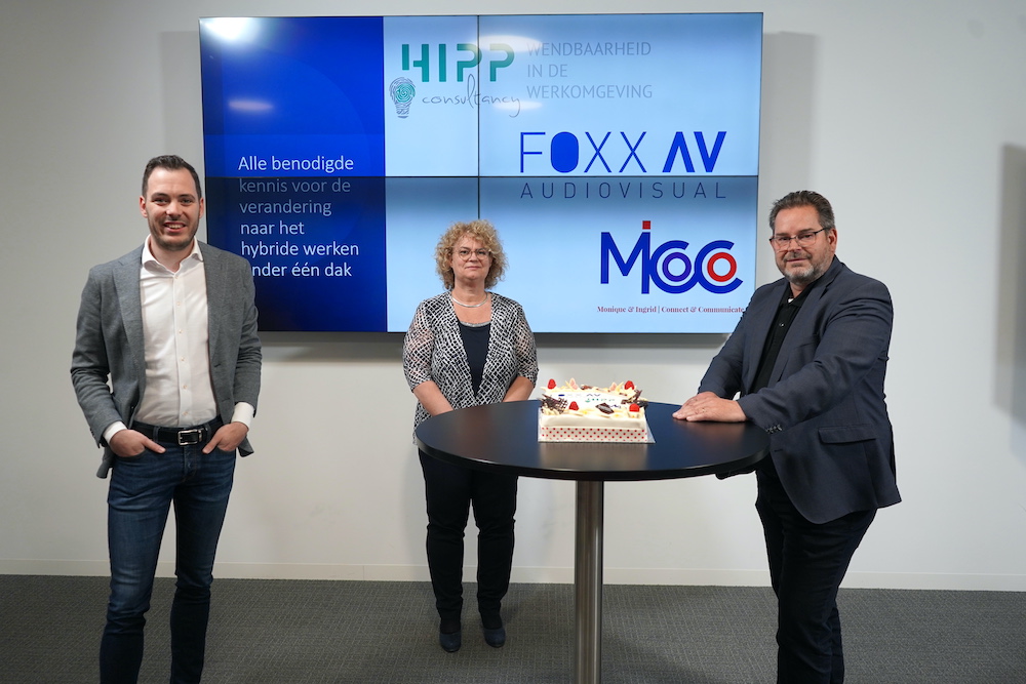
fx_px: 827
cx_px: 513
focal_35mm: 29
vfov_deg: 45.0
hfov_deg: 63.7
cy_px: 342
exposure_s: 1/160
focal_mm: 29
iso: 640
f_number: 4
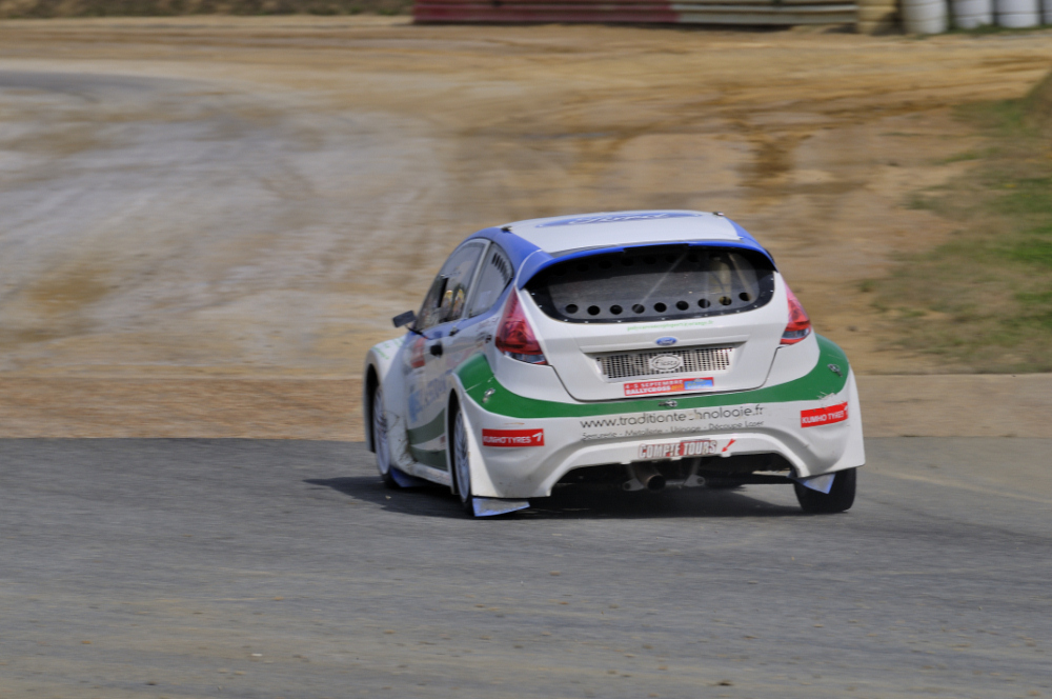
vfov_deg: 4.2
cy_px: 350
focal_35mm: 330
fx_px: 9631
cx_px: 526
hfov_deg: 6.3
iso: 200
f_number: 9
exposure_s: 1/320
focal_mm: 220
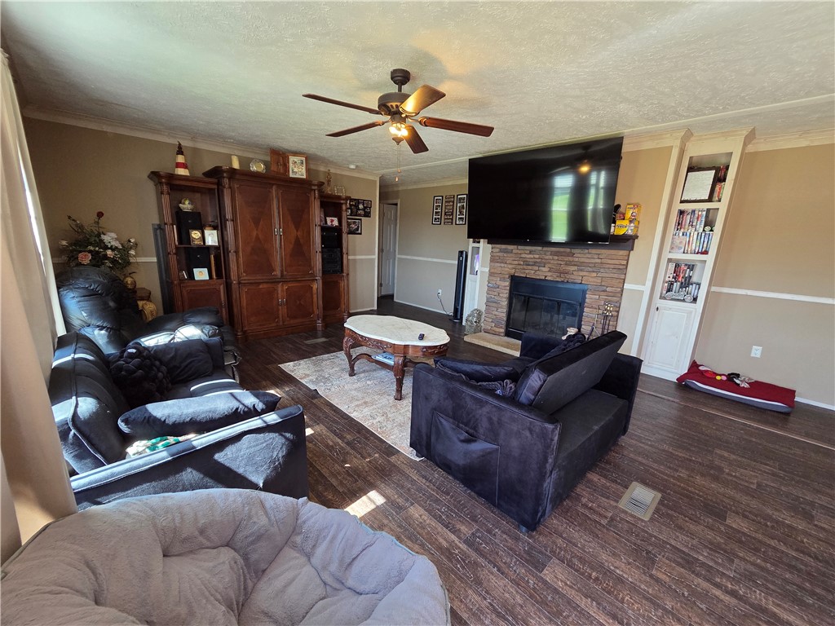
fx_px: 314
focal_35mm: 13
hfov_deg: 106.2
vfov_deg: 89.9
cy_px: 313
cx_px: 418
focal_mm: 2.2
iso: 250
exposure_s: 1/120
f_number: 2.2
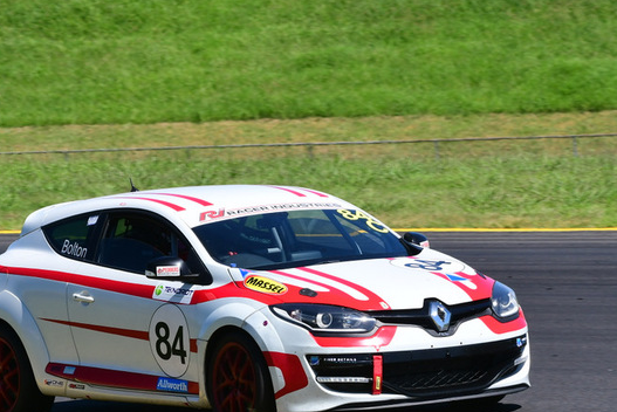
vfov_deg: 3.0
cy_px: 214
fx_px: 7802
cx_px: 207
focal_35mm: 455
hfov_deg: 4.5
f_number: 11
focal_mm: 200
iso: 500
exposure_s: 1/640
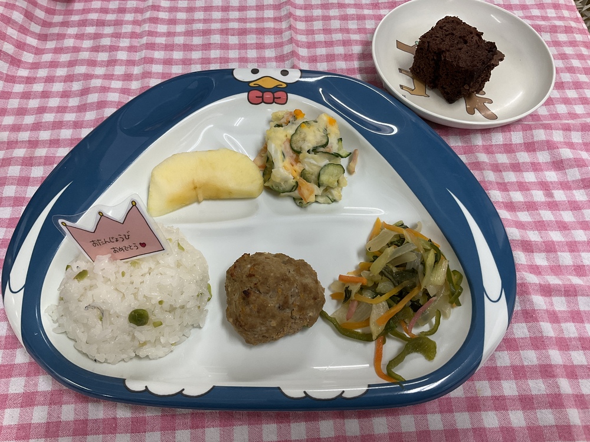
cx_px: 295
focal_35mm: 29
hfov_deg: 61.7
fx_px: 494
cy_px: 221
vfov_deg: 48.2
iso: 64
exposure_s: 1/120
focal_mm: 3
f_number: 1.8
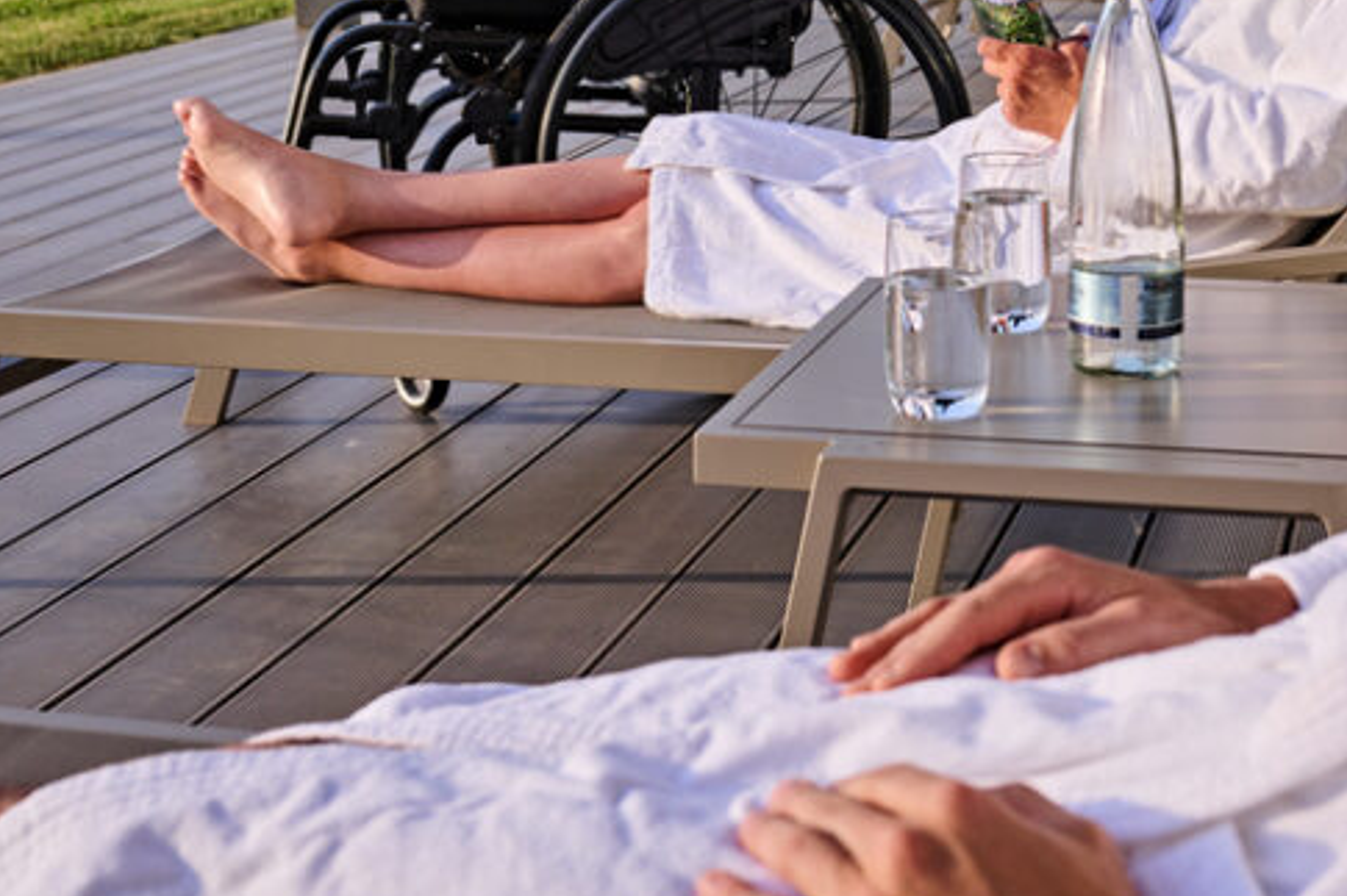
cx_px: 797
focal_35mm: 70
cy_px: 42
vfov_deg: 19.0
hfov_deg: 28.8
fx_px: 2618
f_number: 4.5
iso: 200
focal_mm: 29
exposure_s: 1/1000
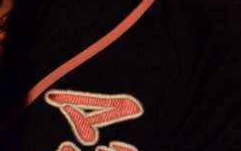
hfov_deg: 3.7
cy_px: -150
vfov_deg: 2.3
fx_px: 3759
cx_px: 161
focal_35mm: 572
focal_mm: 90
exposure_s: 1/125
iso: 3200
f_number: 5.6
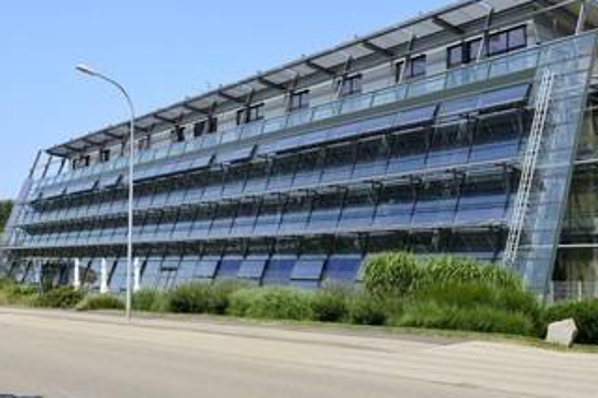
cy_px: 226
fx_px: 764
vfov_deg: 29.2
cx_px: 301
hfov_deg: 42.8
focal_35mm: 46
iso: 200
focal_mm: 35
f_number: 10
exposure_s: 1/320
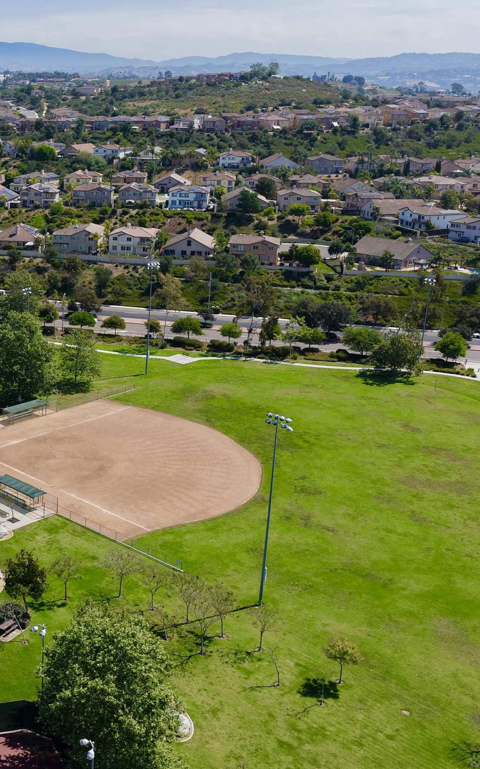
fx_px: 900
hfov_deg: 27.8
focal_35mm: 43
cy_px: 384
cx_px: -18
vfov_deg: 46.2
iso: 160
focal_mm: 14.45
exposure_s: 1/2000
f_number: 2.8
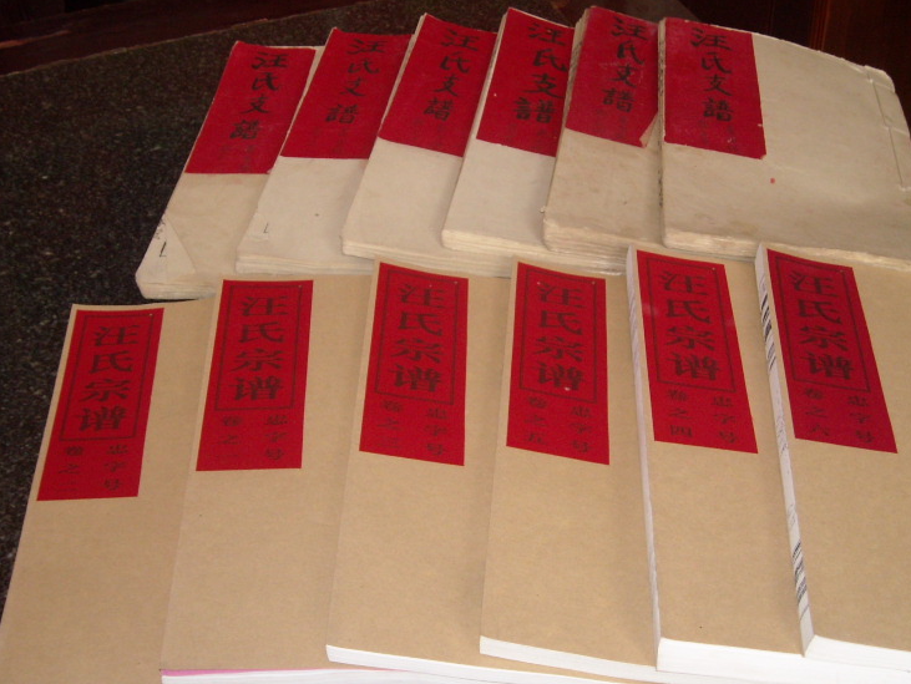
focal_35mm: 49
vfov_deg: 29.7
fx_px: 1290
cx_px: 497
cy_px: 365
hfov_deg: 38.9
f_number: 2.8
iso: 200
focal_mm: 5.7
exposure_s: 1/30
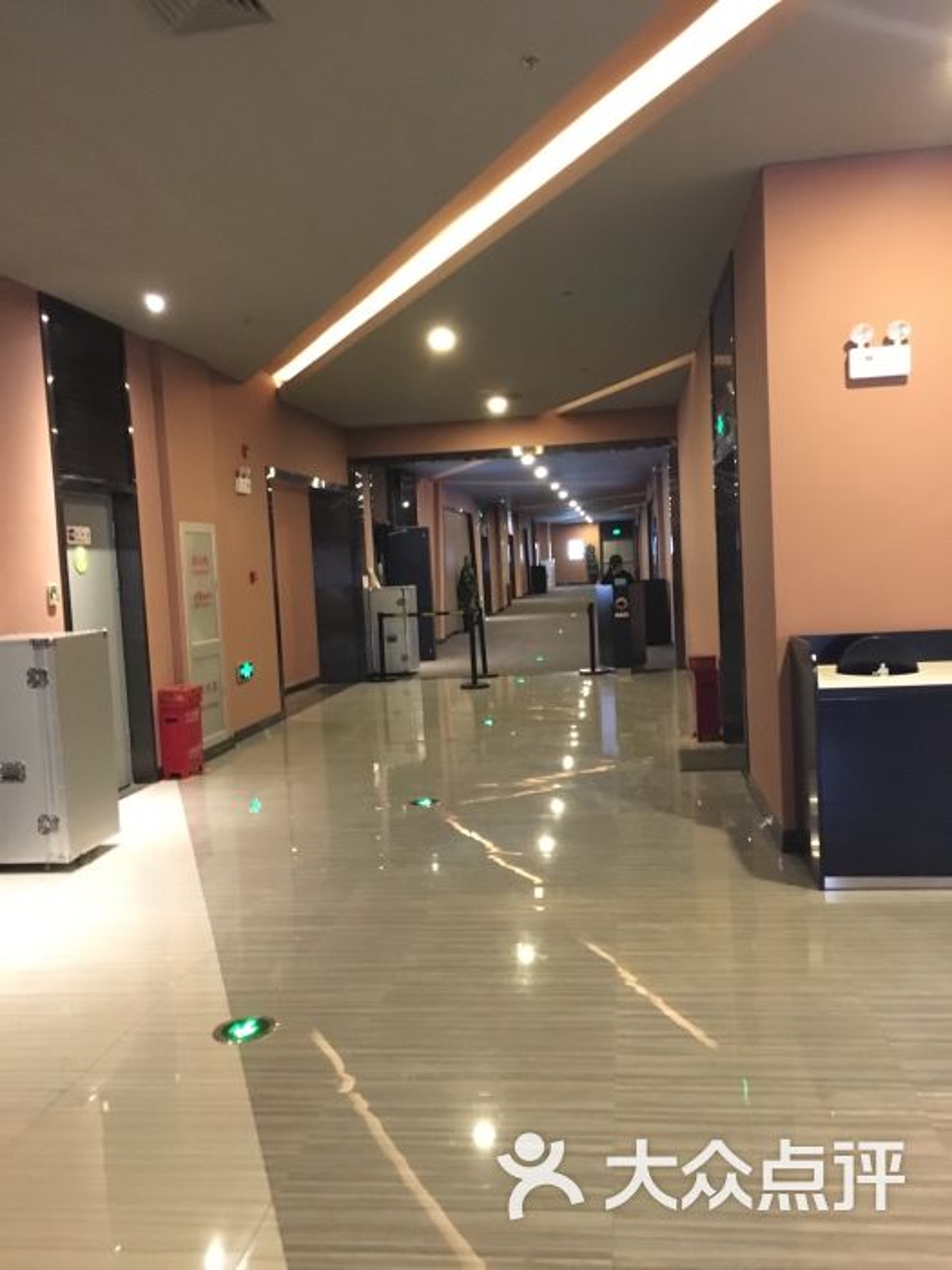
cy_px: 635
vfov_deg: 61.7
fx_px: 1063
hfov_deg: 48.2
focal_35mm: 29
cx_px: 476
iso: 800
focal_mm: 4.15
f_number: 2.2
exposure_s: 1/17
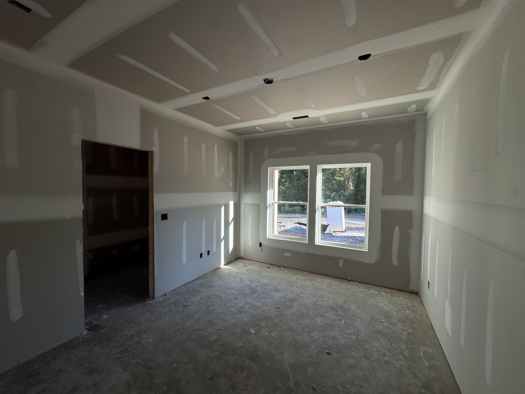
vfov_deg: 85.7
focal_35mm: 14
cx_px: 262
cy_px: 197
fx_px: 212
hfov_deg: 102.1
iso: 40
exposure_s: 1/141
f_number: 2.2
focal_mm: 2.22
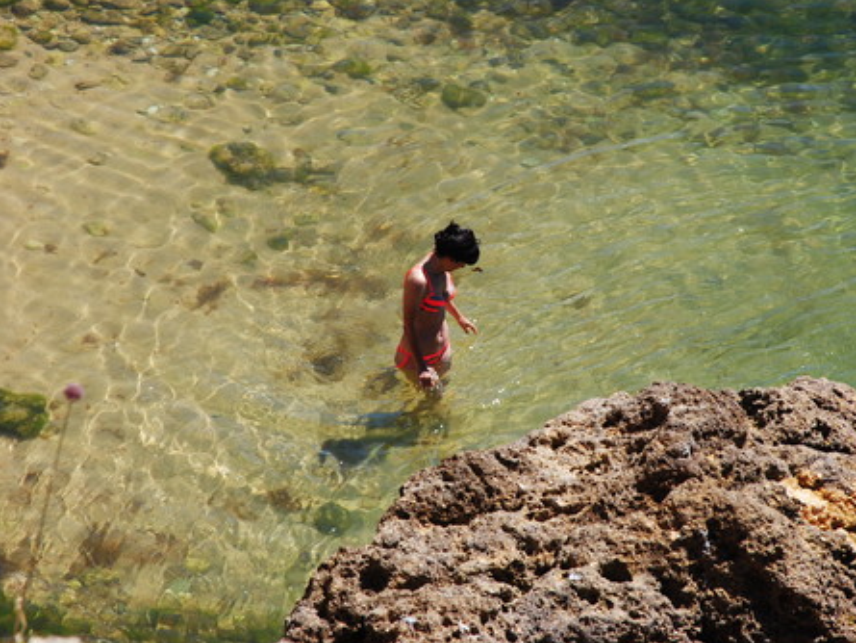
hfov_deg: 6.1
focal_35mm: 325
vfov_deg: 4.6
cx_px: 477
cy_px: 322
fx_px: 8039
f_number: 10
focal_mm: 200
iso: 140
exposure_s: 1/250
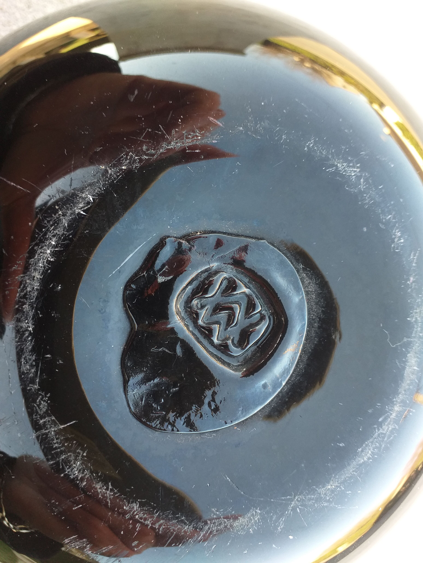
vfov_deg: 67.3
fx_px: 424
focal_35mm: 26
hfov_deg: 53.1
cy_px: 282
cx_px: 212
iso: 50
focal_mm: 3.6
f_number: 1.9
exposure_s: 1/50
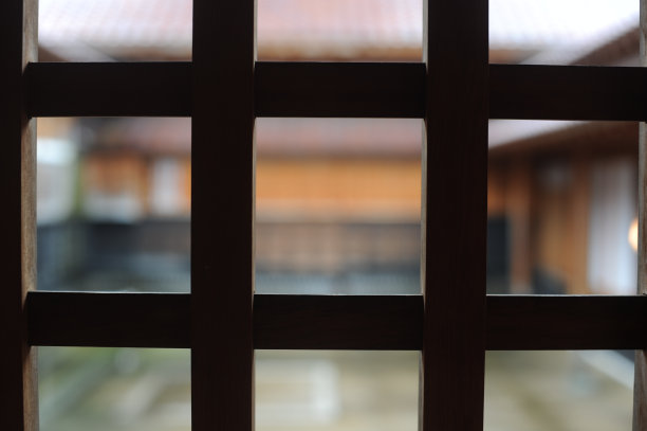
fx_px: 898
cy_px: 216
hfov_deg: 39.6
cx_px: 324
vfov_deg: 26.9
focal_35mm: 50
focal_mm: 50
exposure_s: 1/50
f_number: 3.5
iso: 200
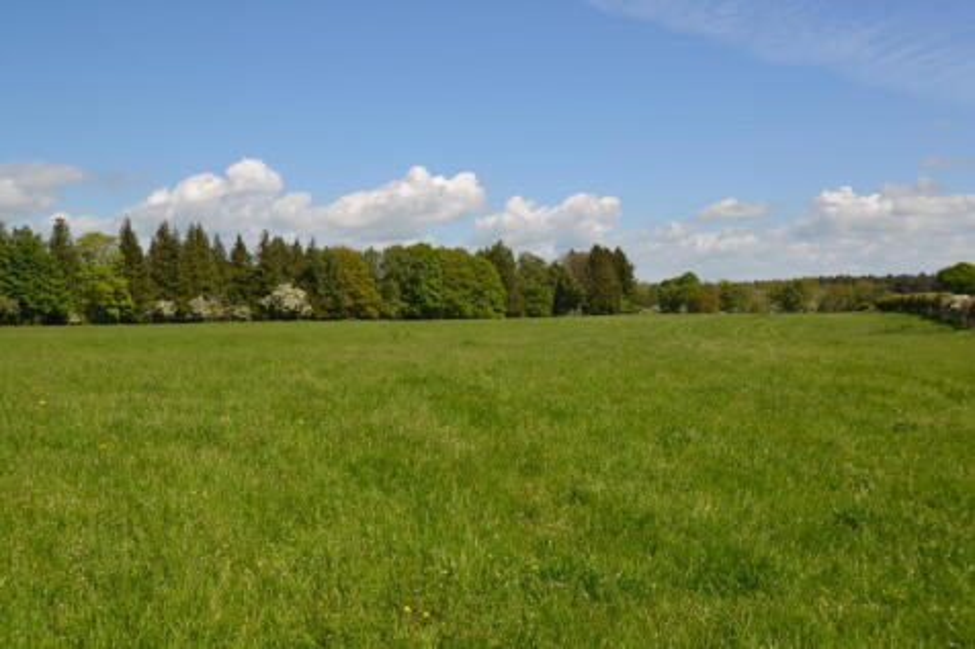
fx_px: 975
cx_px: 488
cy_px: 324
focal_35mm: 36
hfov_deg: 53.1
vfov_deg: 36.8
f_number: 7.1
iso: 100
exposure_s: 1/250
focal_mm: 24
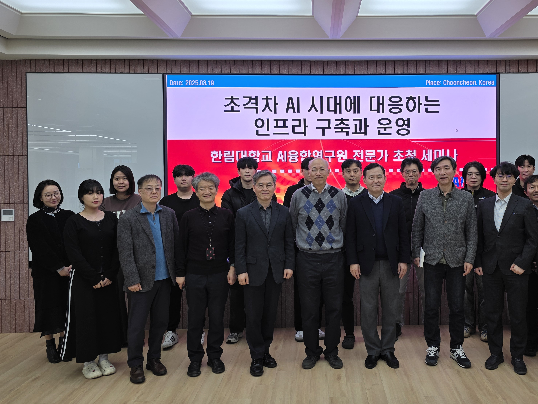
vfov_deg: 45.3
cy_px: 167
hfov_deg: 57.6
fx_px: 482
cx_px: 337
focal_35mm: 31
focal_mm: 6.3
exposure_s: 1/53.3
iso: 16
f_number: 1.7
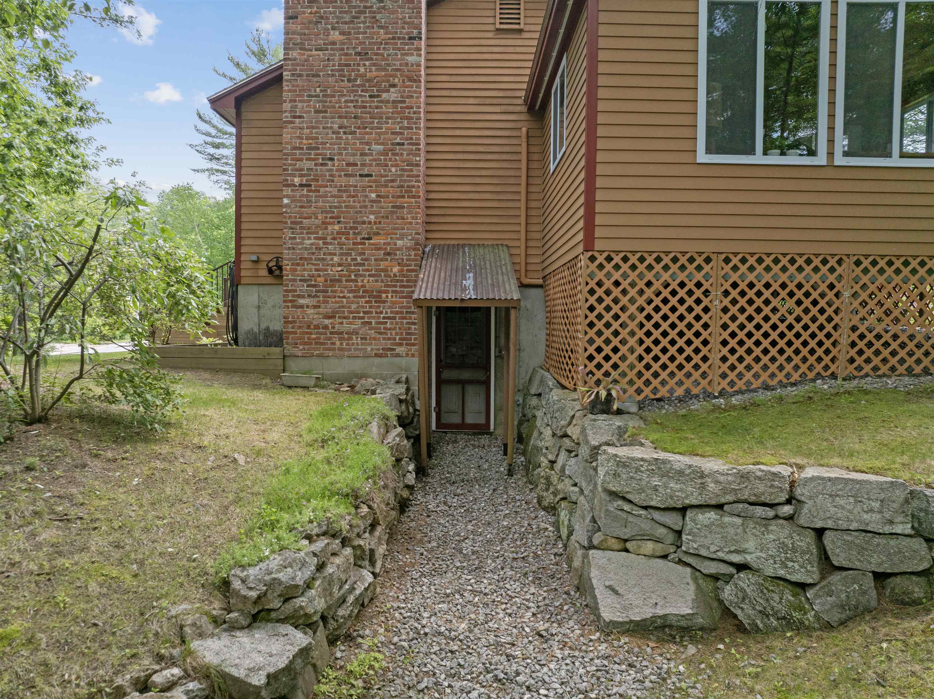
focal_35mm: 24
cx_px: 467
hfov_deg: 71.6
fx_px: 647
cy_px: 350
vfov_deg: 56.8
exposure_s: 1/640
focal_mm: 12.29
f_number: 2.8
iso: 400
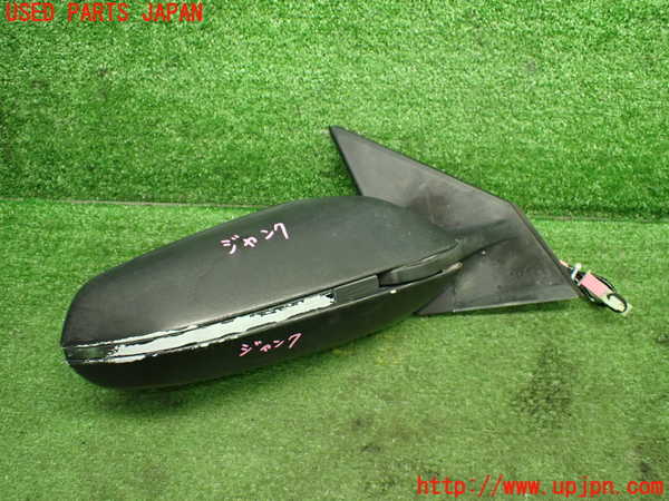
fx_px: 580
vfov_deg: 46.8
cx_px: 334
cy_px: 250
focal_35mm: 30
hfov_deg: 60.0
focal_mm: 5.4
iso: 800
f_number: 2.3
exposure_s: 1/80
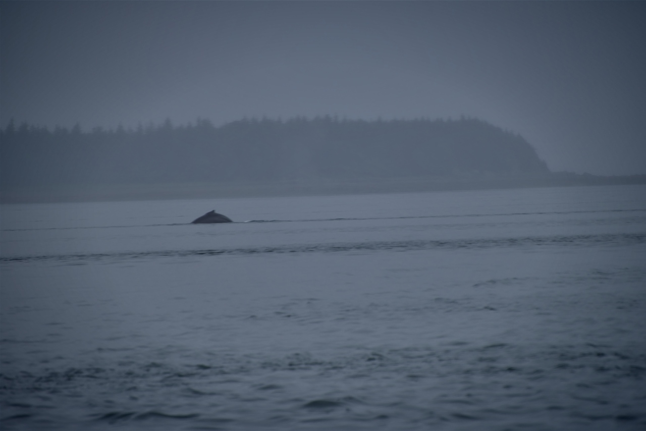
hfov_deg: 6.9
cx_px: 323
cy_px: 216
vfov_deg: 4.6
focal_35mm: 300
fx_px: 5384
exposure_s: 1/640
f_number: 5.6
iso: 100
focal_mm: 300
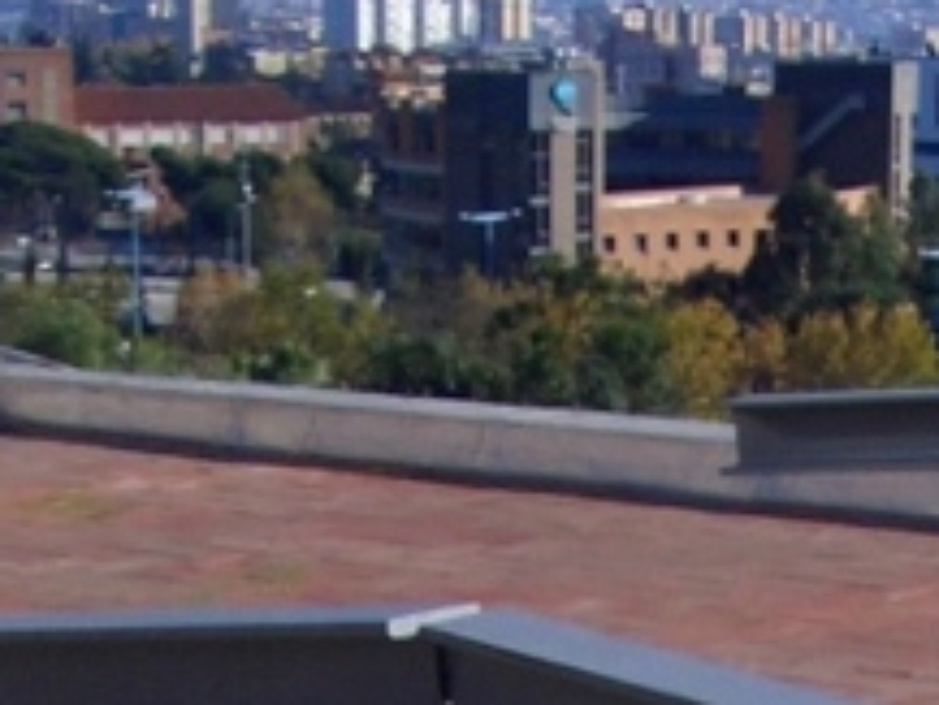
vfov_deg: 9.5
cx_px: 684
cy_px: 1447
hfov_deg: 13.6
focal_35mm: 145
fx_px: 3935
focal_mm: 5.8
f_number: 4.3
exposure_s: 1/500
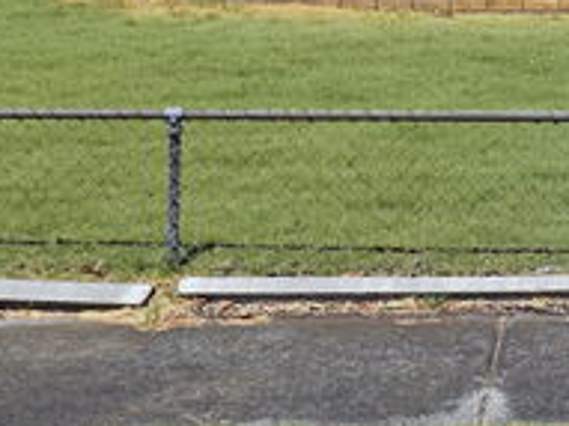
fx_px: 1938
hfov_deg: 15.7
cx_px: 775
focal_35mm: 118
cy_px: -183
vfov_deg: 12.0
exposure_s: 1/1111
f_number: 1.7
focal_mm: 6.3
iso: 12
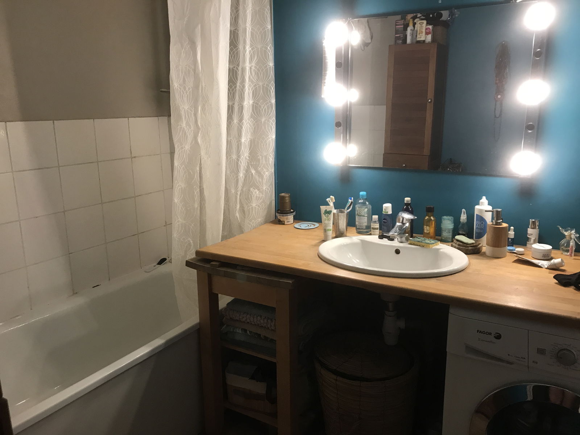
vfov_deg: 49.7
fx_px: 469
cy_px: 218
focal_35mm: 28
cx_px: 290
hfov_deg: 63.4
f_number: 1.8
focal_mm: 3.99
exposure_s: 1/17
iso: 40
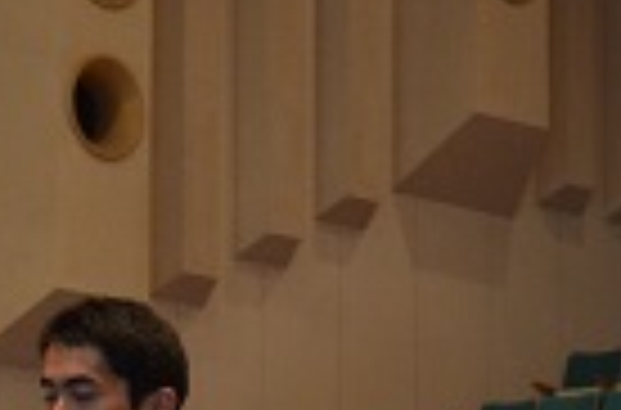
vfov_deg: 6.6
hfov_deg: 10.1
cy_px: 552
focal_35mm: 204
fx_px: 3507
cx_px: 38
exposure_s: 1/30
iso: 2200
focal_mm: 38
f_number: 5
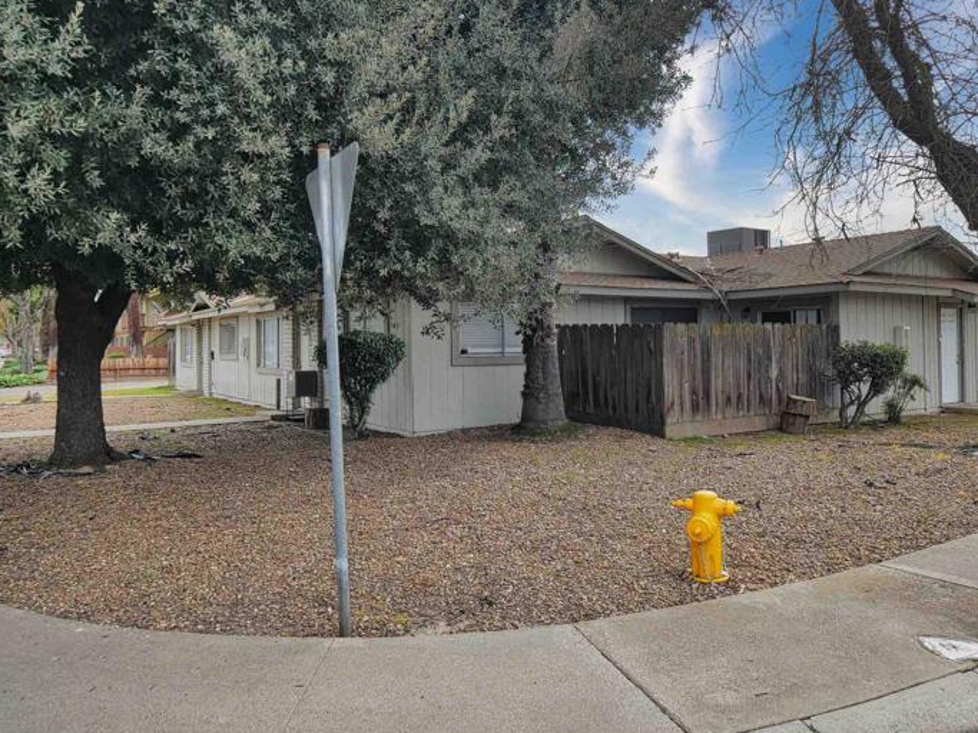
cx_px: 533
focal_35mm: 27
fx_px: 763
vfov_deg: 51.3
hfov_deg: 65.2
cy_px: 334
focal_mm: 9
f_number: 4.5
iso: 125
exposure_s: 1/250
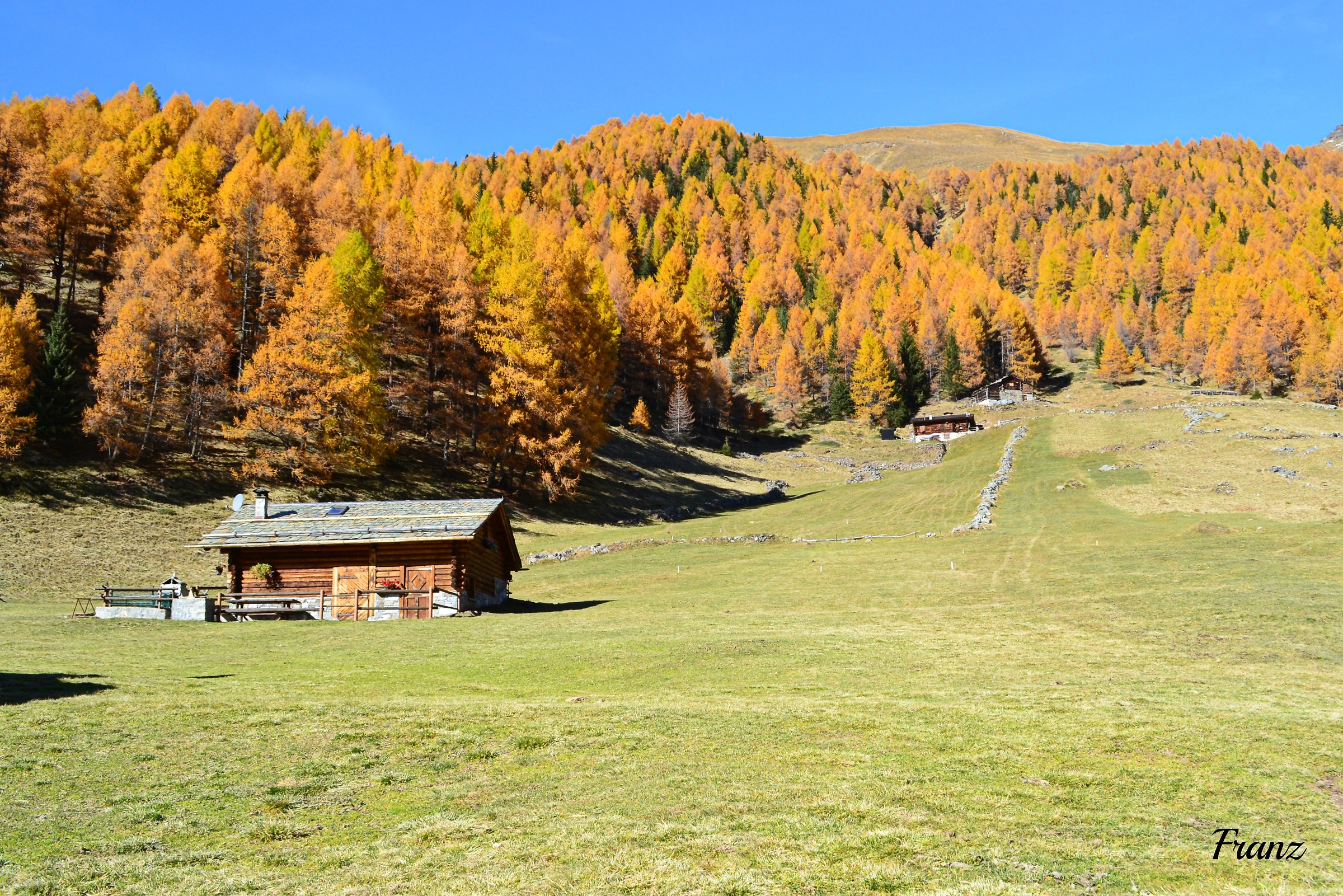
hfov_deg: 61.9
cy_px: 448
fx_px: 1119
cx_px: 672
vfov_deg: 43.6
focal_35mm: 30
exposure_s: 1/320
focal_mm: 20
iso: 400
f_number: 10
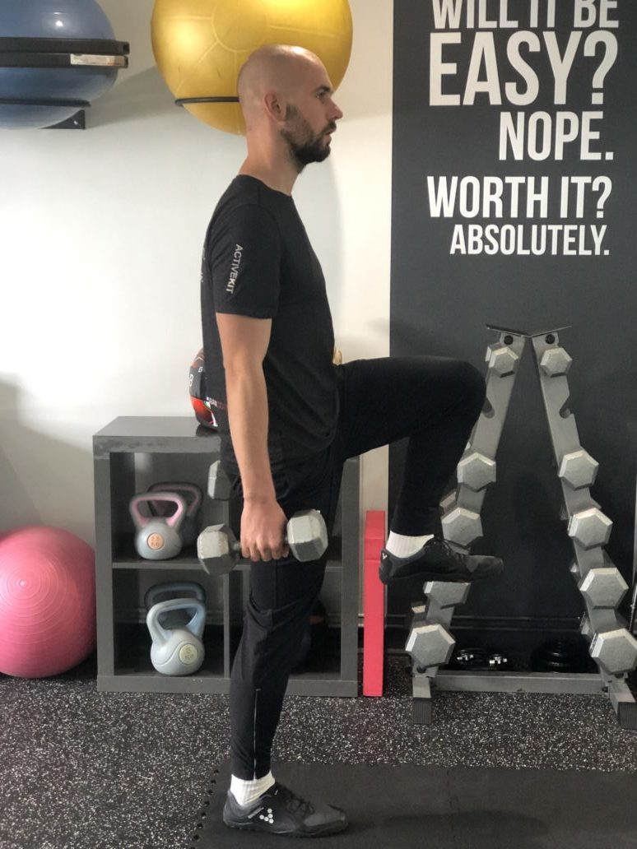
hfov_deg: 25.7
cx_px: 318
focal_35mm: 57
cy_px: 424
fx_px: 1399
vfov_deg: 33.8
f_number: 2.8
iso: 500
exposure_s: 1/33
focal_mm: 6.6
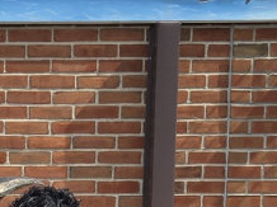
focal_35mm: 169
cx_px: -32
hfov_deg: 11.5
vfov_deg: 8.1
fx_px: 1351
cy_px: 500
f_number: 1.8
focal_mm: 5.4
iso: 25
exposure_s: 1/1663
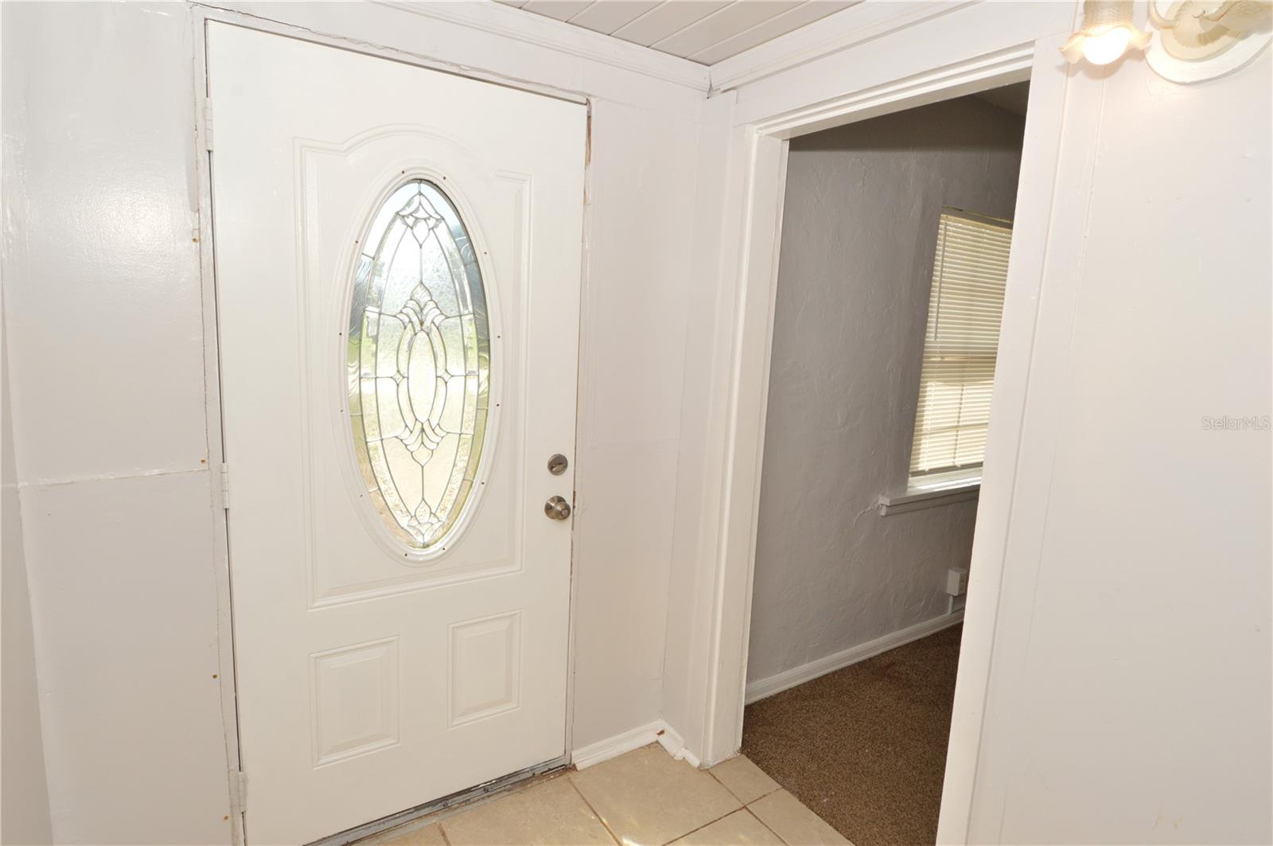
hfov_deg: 90.1
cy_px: 423
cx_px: 636
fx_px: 636
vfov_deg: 67.3
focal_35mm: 18
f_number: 10
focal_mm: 12
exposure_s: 1/80
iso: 400
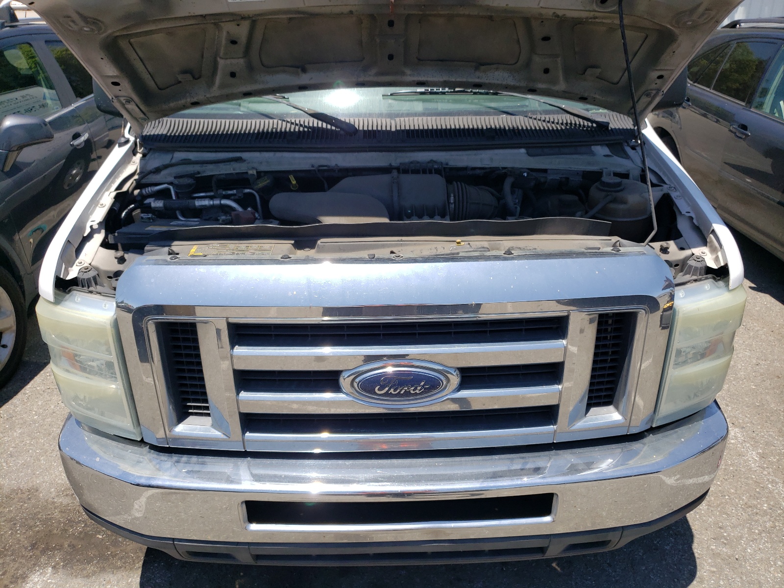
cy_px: 294
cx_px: 392
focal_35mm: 26
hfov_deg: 67.3
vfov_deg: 53.1
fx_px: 589
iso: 50
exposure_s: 1/2500
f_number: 1.5
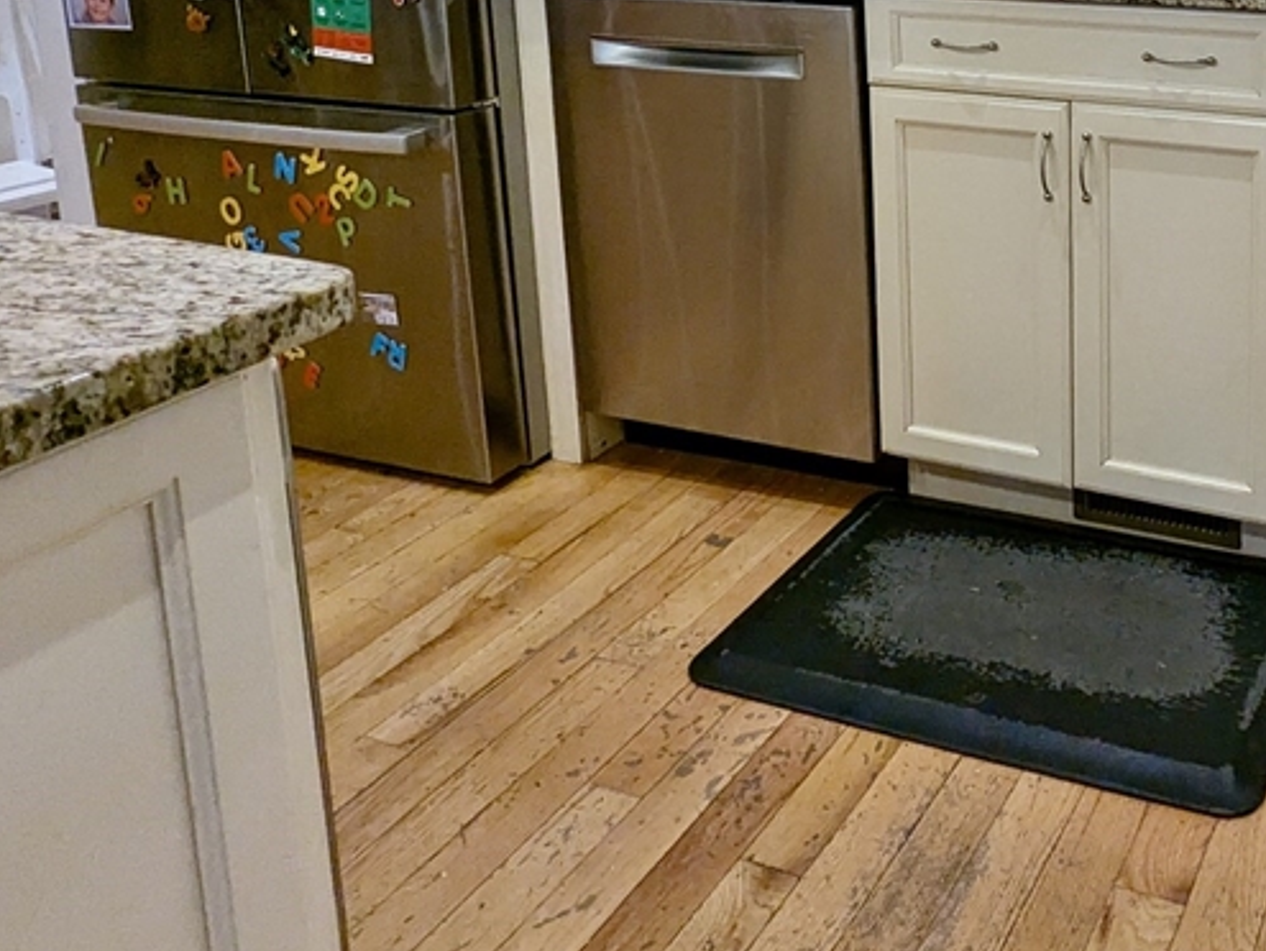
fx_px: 1208
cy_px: -8
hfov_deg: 48.9
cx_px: 1159
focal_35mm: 33
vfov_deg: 38.1
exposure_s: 1/61.9
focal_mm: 2.35
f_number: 2.2
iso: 90
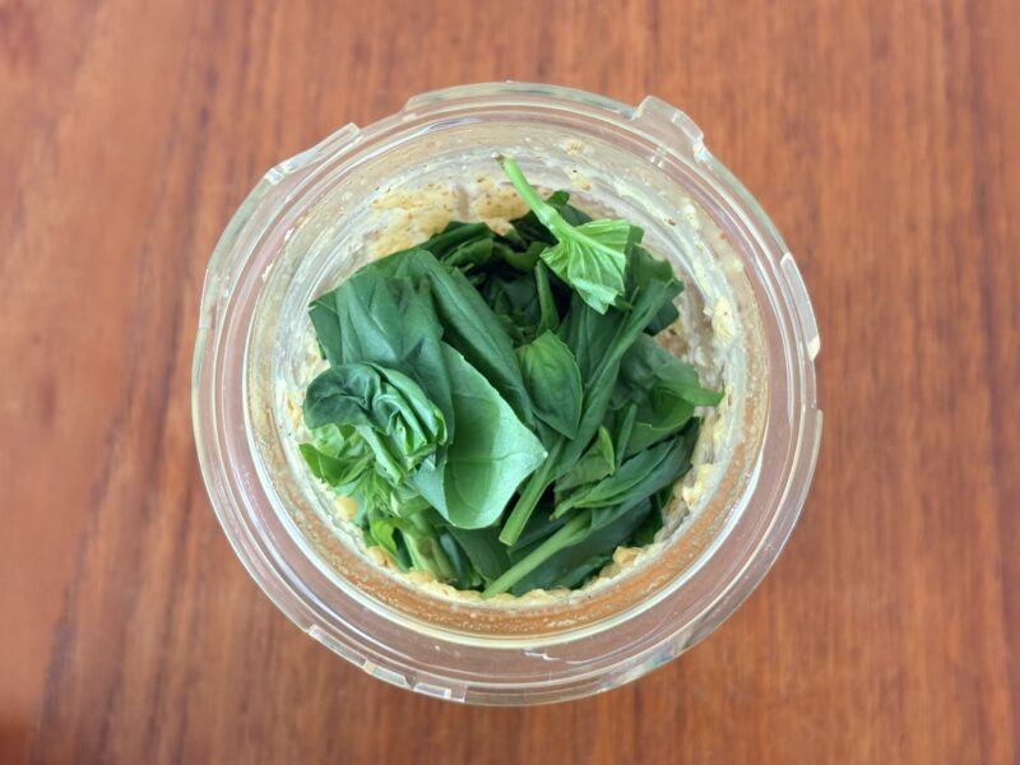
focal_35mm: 52
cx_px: 510
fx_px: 1532
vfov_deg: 28.0
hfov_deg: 36.8
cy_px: 382
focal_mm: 5.96
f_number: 1.6
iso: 160
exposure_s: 1/40
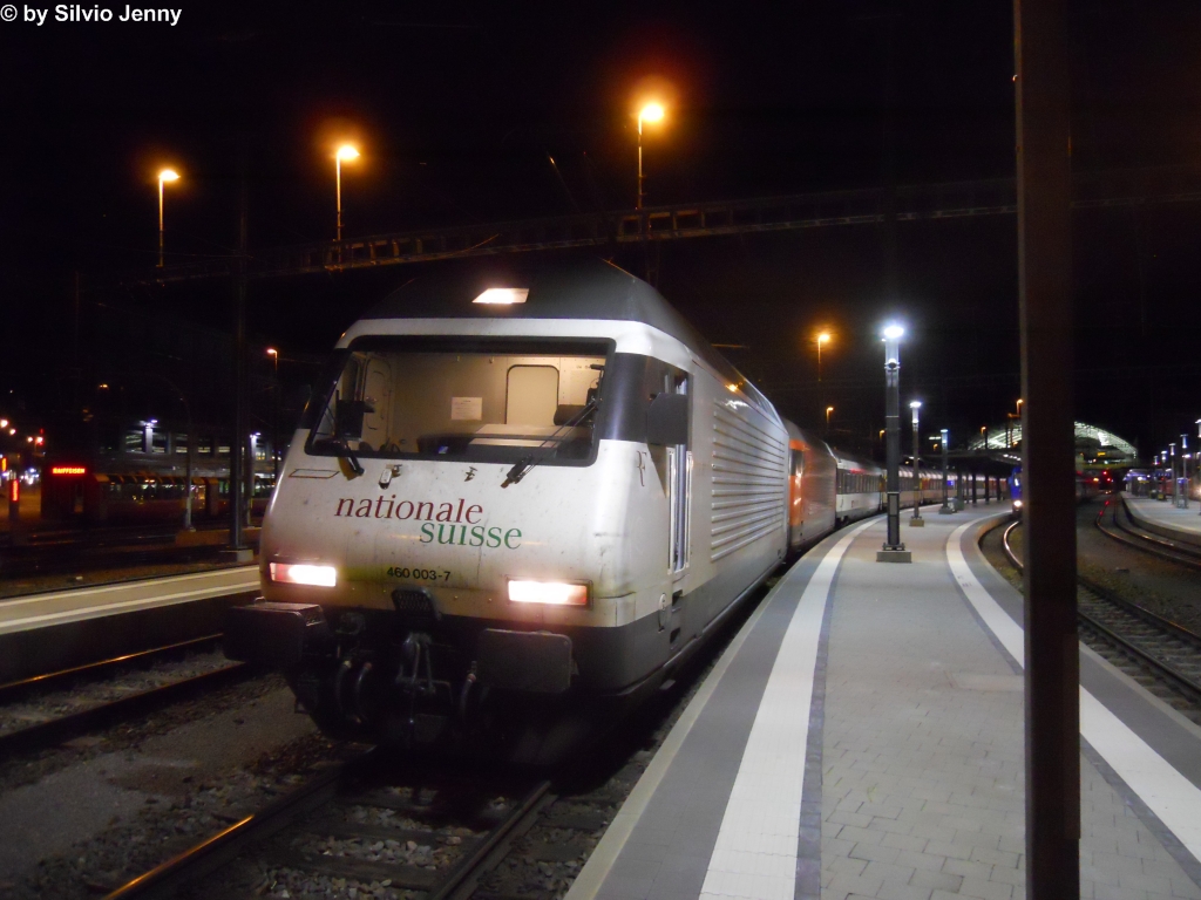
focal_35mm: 28
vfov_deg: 49.7
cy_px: 450
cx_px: 600
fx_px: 971
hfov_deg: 63.4
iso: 800
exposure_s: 1/30
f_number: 2.7
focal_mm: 5
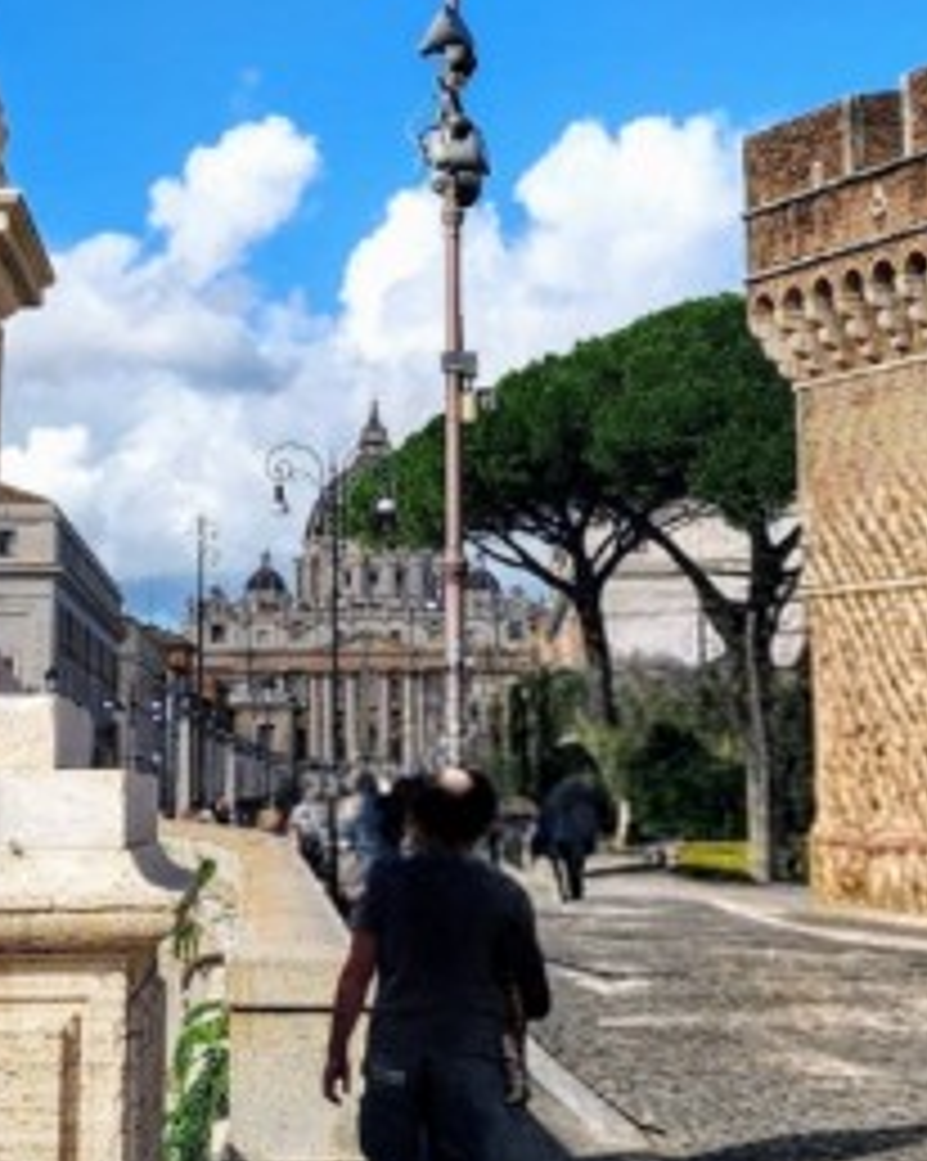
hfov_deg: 17.6
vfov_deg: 21.6
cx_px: 378
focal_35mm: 87
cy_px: 166
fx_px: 2987
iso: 12
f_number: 1.8
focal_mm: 6.4
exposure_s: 1/1093
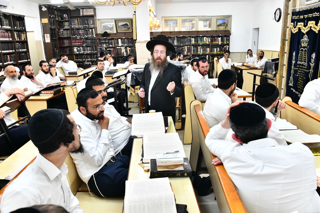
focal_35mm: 28
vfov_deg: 46.4
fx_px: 249
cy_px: 106
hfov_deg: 65.5
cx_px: 160
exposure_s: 1/200
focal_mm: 28
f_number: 5.6
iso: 1600
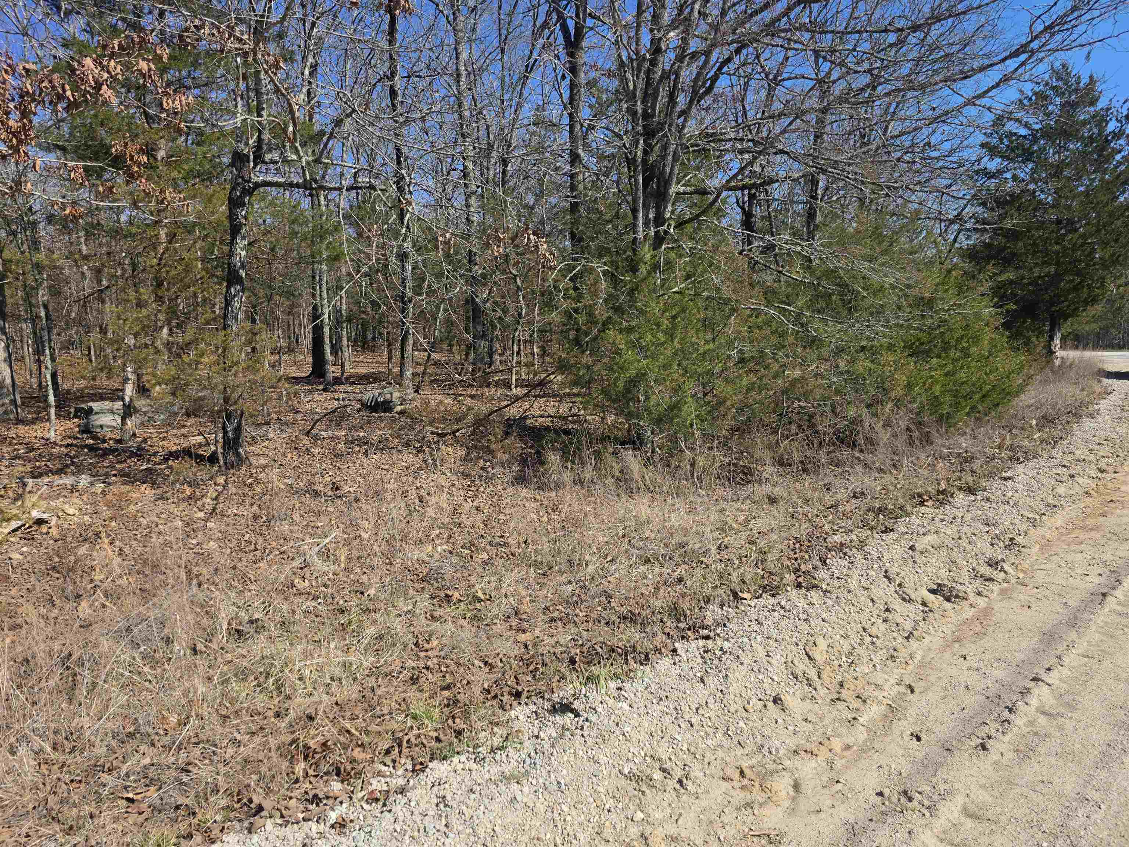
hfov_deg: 73.9
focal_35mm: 23
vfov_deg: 58.9
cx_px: 564
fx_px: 750
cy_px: 424
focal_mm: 6.3
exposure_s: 1/4145
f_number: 1.7
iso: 80
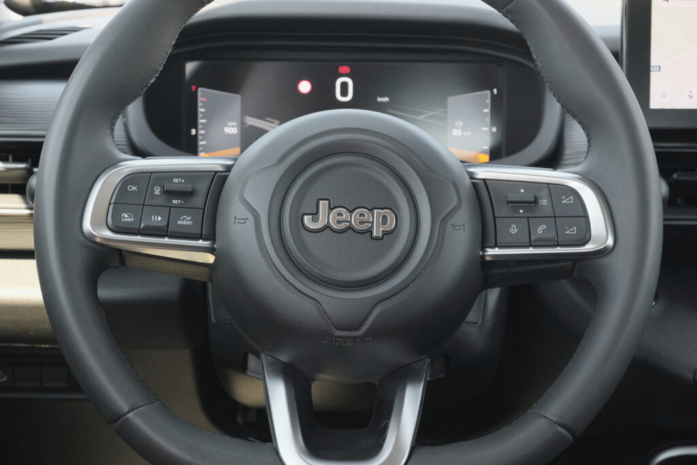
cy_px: 232
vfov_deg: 20.0
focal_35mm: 68
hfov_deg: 29.7
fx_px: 1317
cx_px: 348
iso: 2500
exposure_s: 1/160
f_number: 8
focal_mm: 45
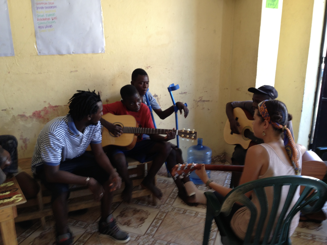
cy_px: 122
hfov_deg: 55.4
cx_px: 164
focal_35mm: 33
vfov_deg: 42.9
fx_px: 312
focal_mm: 4.13
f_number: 2.4
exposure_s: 1/20
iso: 64
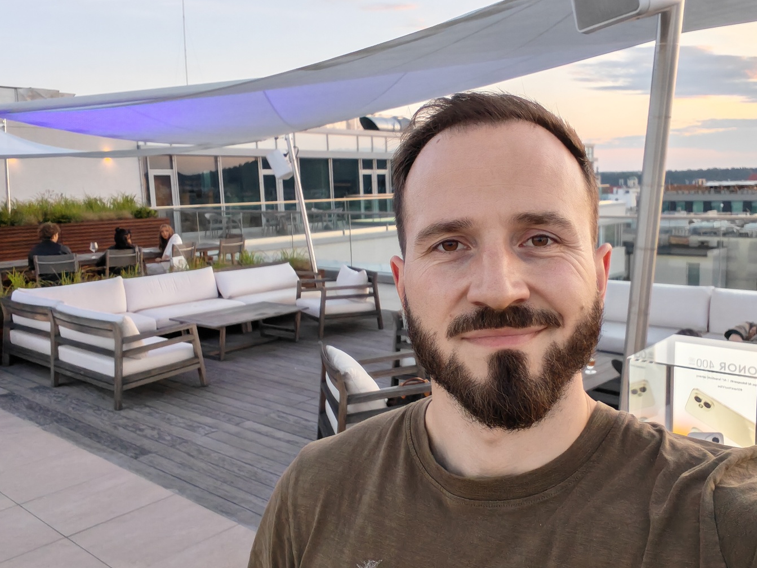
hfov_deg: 59.5
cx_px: 451
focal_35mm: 30
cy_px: 287
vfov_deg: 46.8
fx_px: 656
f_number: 2
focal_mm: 3.09
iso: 80
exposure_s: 1/100
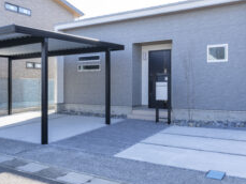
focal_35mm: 37
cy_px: 82
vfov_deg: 38.7
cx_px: 118
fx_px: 263
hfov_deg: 50.1
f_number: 11
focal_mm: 22
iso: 100
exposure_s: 1/30
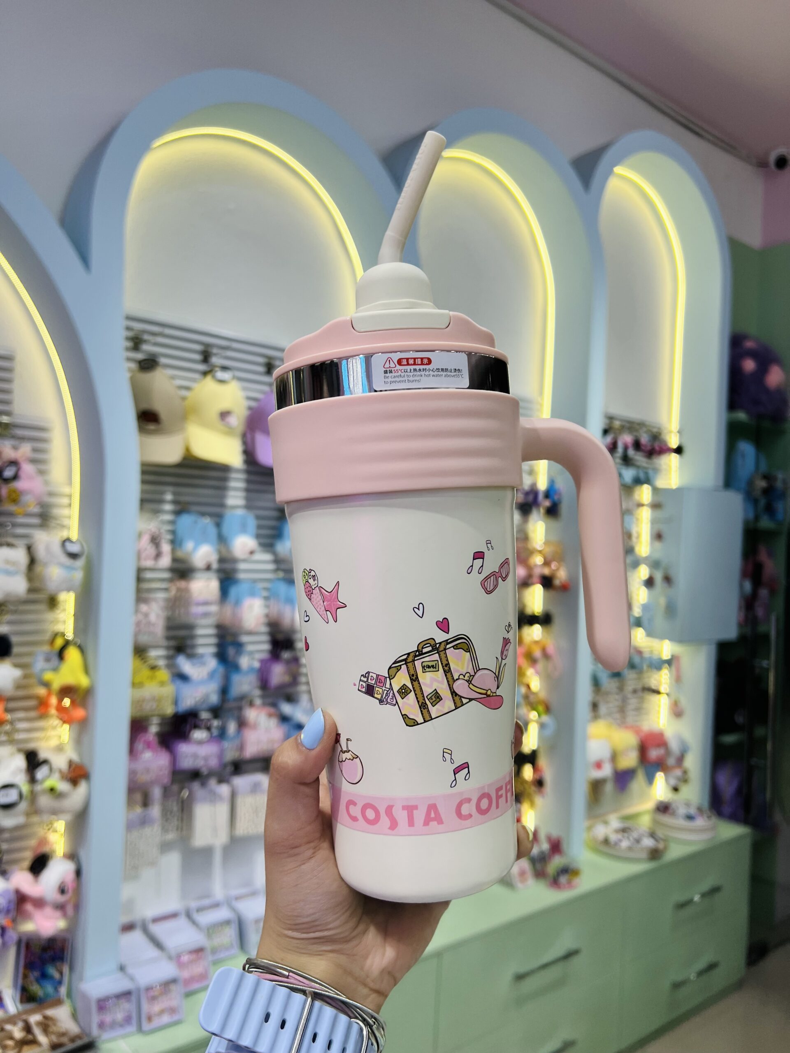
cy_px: 526
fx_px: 791
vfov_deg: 67.3
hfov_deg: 53.1
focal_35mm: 26
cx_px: 395
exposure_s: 1/464
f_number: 1.5
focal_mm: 5.7
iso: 50
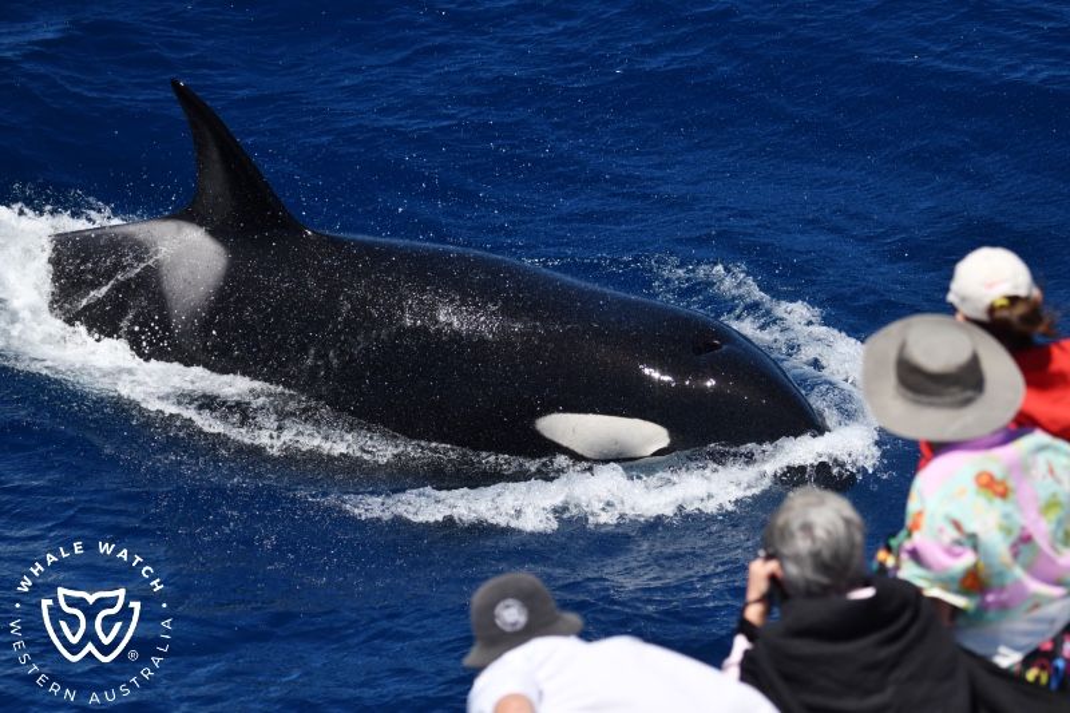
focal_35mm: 145
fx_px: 4309
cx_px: 535
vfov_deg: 9.5
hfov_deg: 14.2
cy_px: 356
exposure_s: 1/8000
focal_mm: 145
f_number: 5
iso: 640
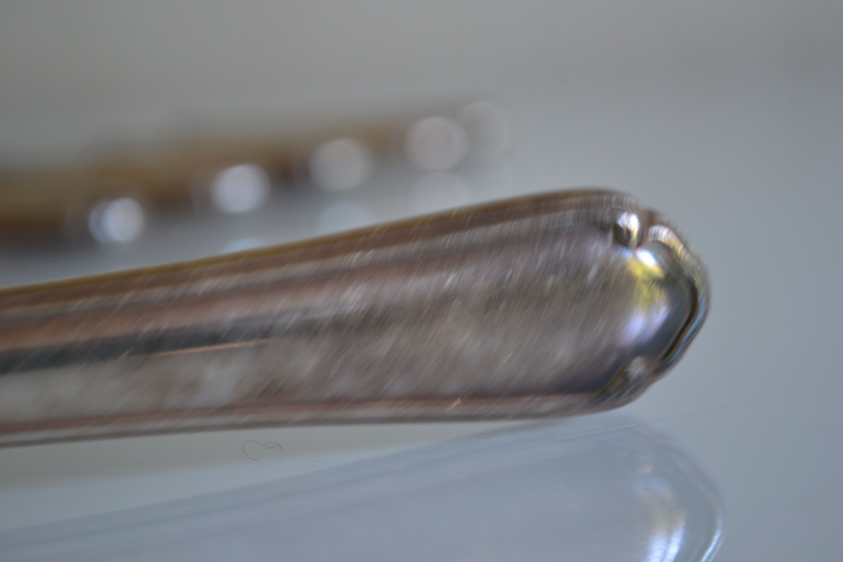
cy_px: 281
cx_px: 422
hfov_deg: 24.6
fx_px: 1932
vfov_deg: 16.6
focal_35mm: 82
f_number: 5.6
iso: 450
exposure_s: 1/15
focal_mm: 55
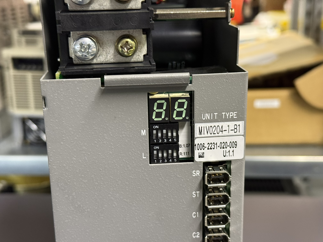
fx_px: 448
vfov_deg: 30.3
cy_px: 121
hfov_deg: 39.7
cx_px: 162
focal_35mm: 48
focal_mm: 6.76
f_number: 1.78
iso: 250
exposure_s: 1/33
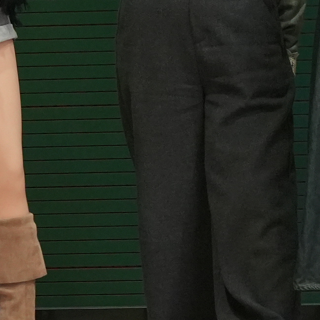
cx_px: -304
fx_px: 7760
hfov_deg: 2.4
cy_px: -121
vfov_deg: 2.4
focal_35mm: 742
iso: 3200
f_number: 2.8
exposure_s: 1/400
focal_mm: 124
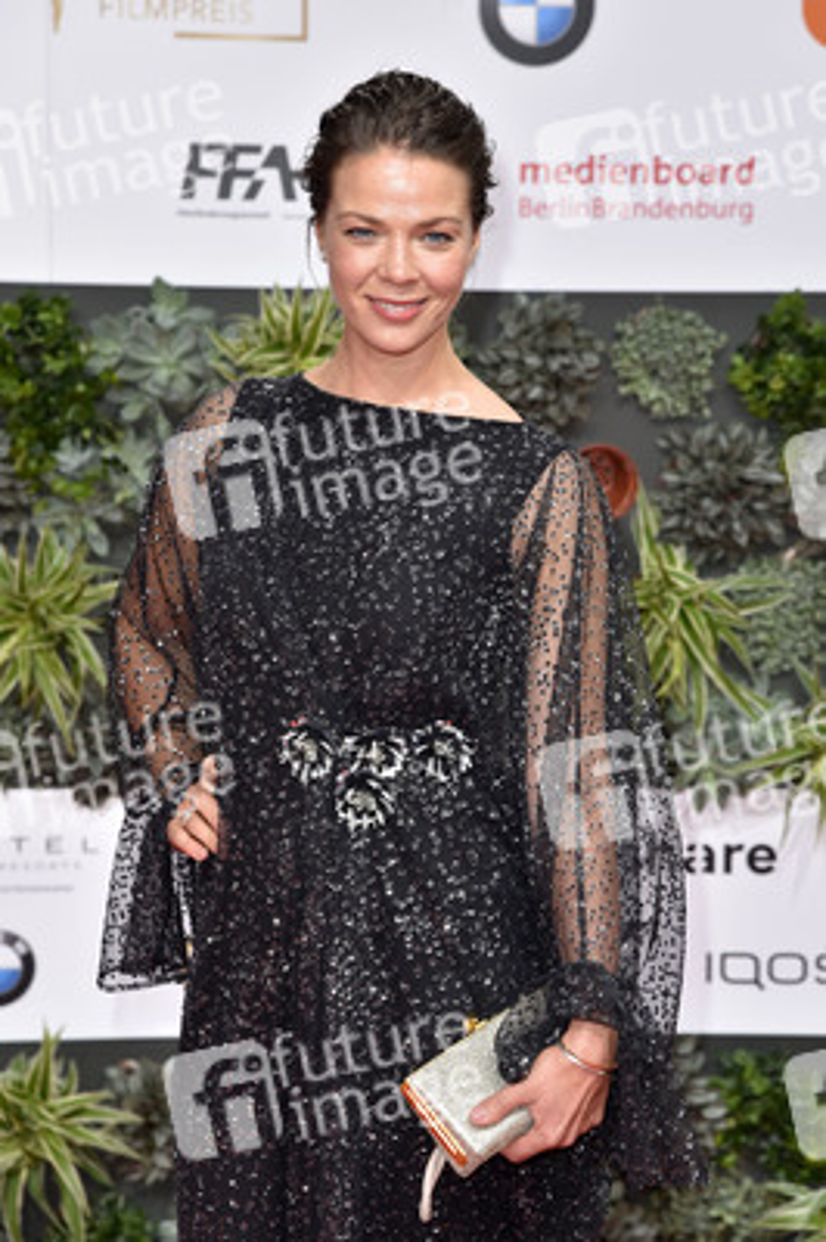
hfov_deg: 11.4
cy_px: 621
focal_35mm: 120
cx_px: 413
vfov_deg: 17.1
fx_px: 4137
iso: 400
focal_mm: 120
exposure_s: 1/160
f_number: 6.3
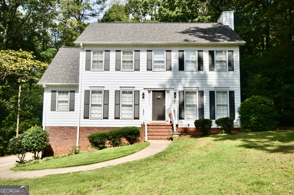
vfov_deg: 43.4
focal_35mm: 30
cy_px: 98
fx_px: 245
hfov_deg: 62.0
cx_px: 147
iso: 100
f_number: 8
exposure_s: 1/250
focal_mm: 20
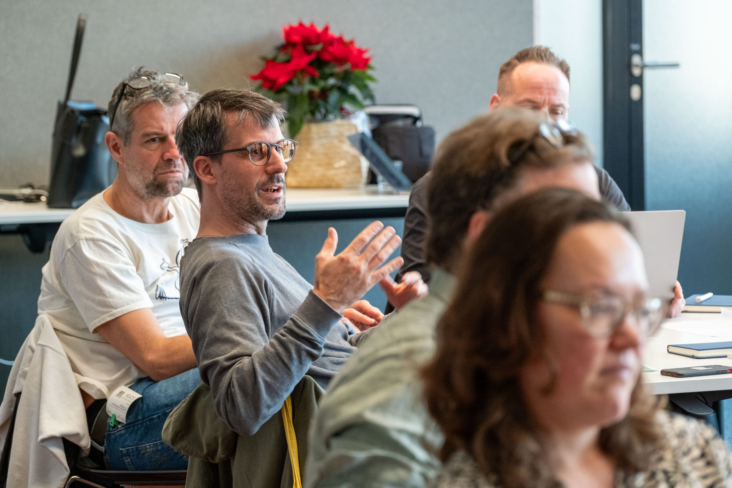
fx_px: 3884
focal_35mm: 191
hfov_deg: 10.8
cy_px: 244
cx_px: 366
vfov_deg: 7.2
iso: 2500
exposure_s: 1/180
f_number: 5
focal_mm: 127.1
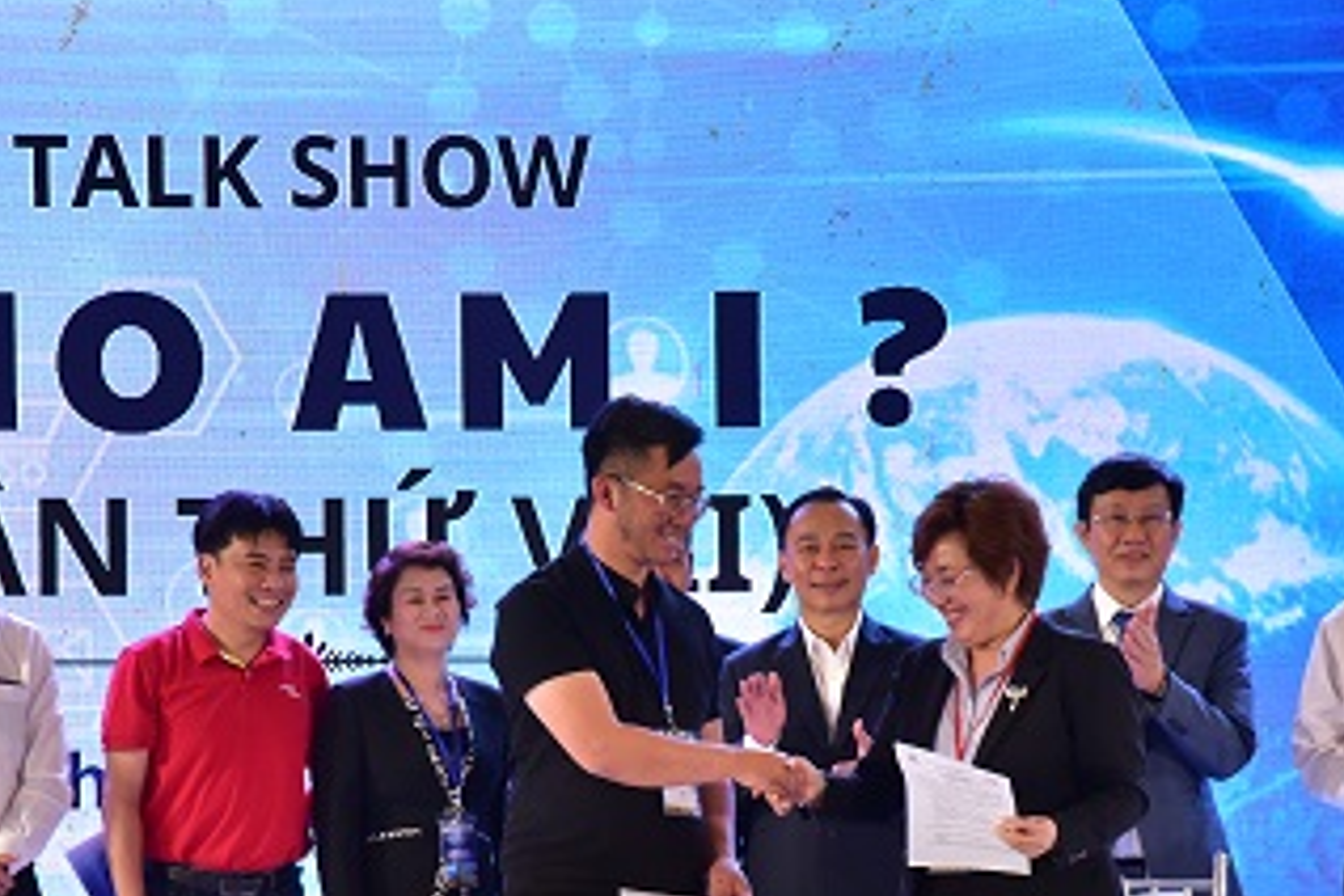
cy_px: 735
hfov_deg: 10.4
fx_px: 7391
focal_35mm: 198
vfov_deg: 6.9
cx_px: 693
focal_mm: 105
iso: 1600
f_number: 8
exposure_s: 1/160
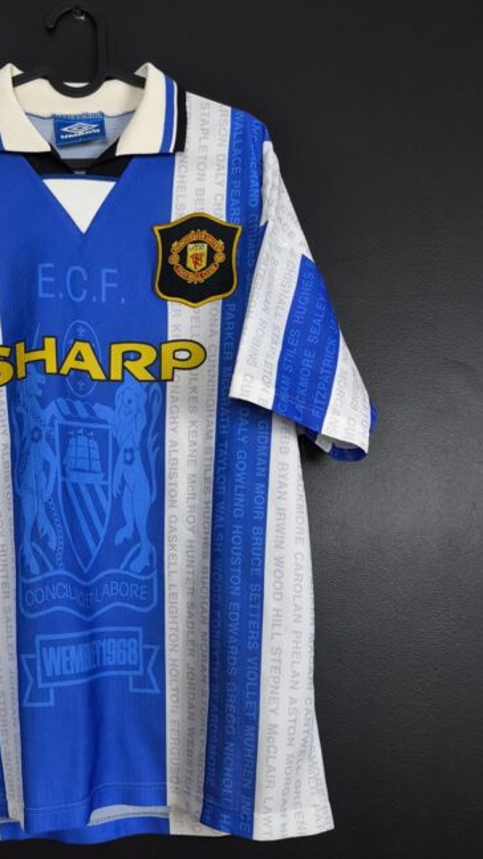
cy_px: 514
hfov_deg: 36.4
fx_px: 706
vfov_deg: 62.1
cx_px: 89
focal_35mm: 31
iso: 640
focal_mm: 6.57
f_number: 1.6
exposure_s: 1/125
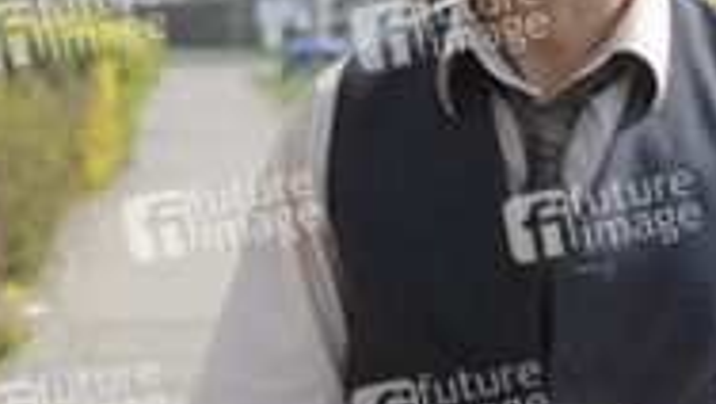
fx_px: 5338
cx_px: 501
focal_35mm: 281
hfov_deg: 7.7
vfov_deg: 4.3
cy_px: 122
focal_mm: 112
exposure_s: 1/400
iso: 320
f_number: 10
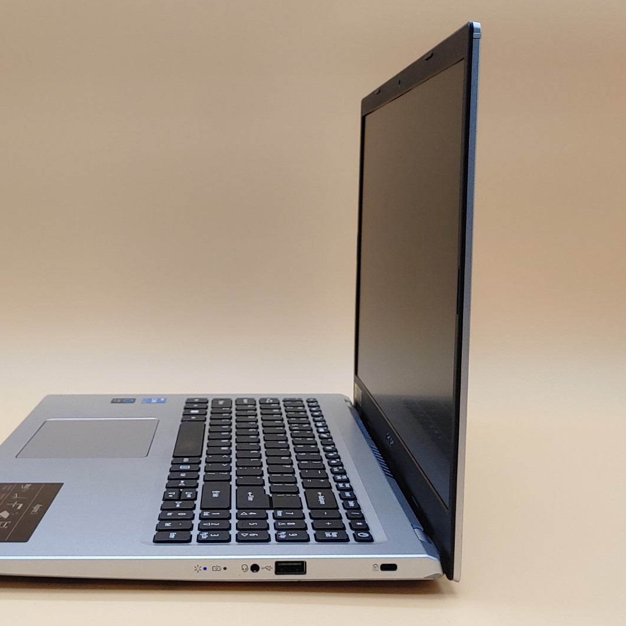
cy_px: 312
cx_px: 226
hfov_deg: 35.8
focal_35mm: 47
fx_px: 962
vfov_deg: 36.1
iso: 50
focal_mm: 4.36
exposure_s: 1/293
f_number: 1.8
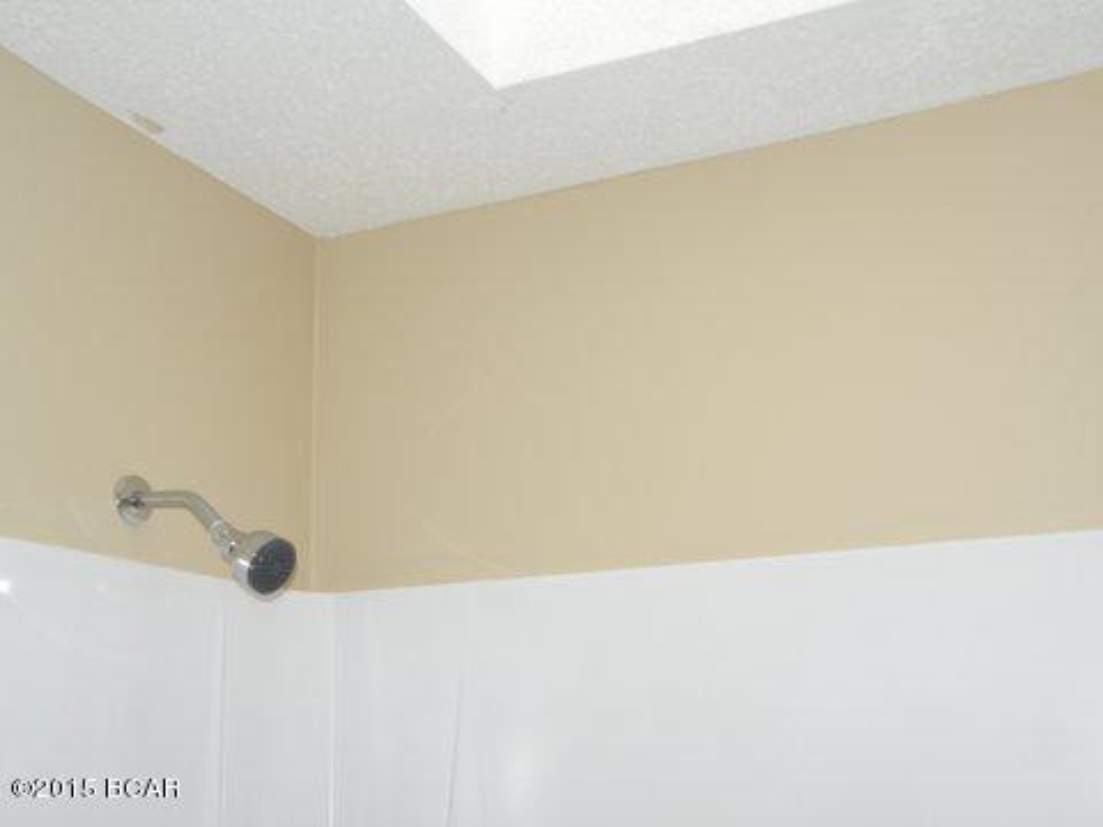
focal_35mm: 42
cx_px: 552
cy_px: 414
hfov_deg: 44.8
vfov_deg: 34.3
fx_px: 1338
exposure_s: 1/34
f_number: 3.2
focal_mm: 7.4
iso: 64
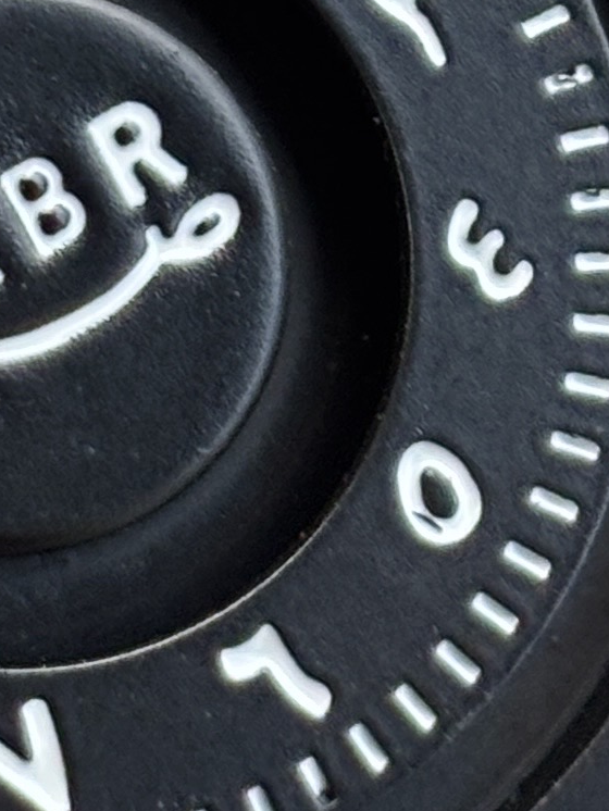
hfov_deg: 5.3
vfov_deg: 7.0
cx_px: 3
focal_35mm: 281
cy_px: 244
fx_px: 6588
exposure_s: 1/33
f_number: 1.6
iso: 125
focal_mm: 5.96
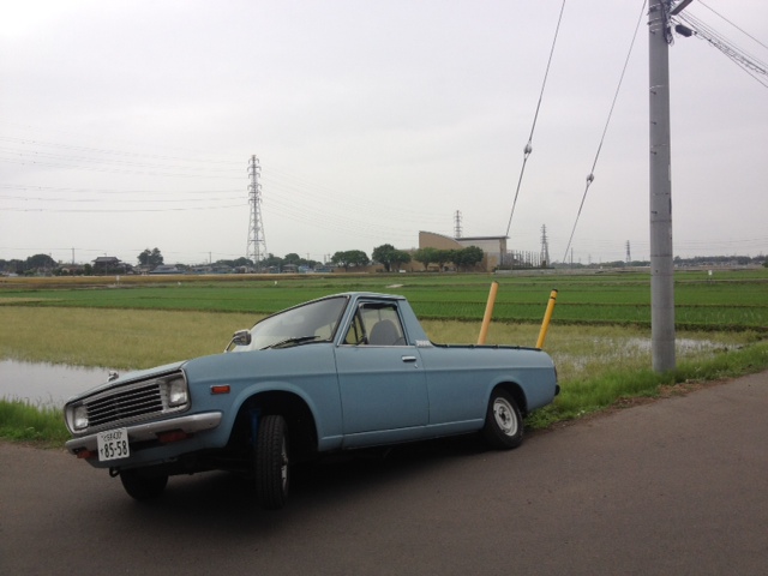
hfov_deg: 52.6
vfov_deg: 40.7
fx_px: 777
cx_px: 384
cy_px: 288
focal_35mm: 35
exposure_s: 1/986
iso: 64
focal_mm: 4.28
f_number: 2.4
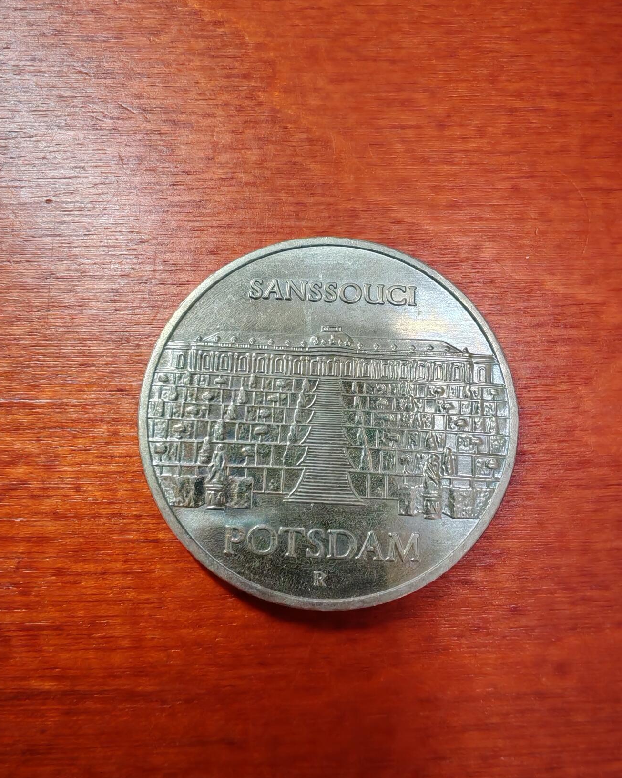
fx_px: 644
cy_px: 401
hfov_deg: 51.5
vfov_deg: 62.2
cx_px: 318
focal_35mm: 28
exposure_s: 1/50
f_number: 2.2
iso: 125
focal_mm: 1.96
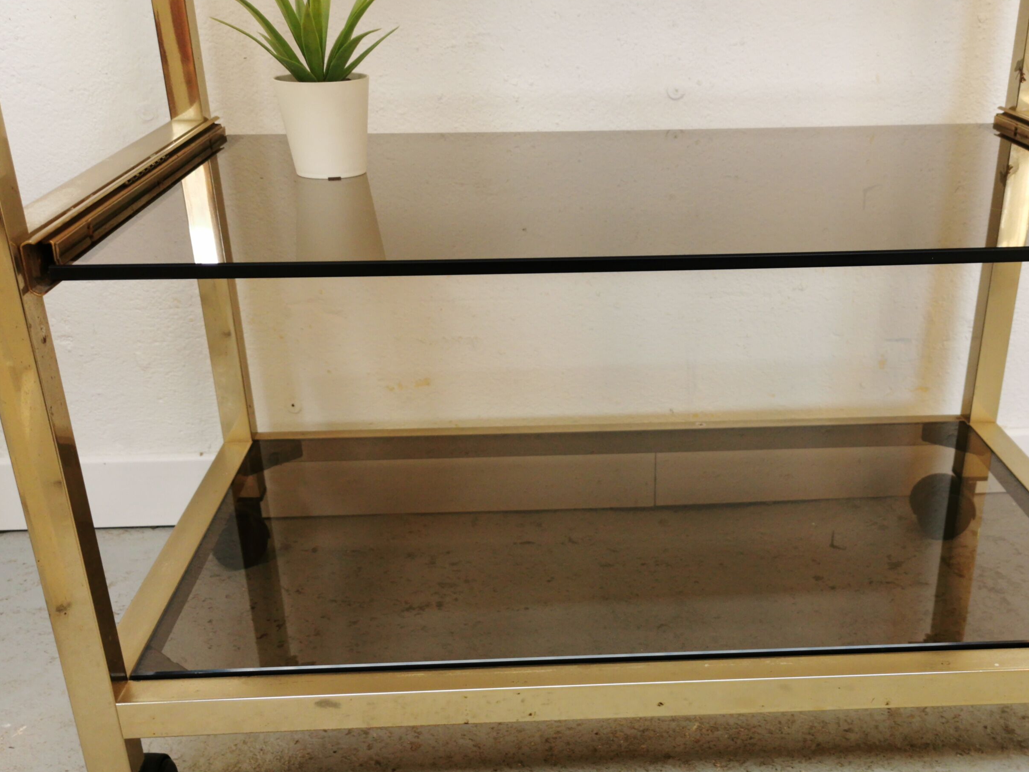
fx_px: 1219
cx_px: 602
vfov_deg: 34.6
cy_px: 546
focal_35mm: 41
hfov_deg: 45.6
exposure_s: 1/100
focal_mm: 5.58
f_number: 1.8
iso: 100
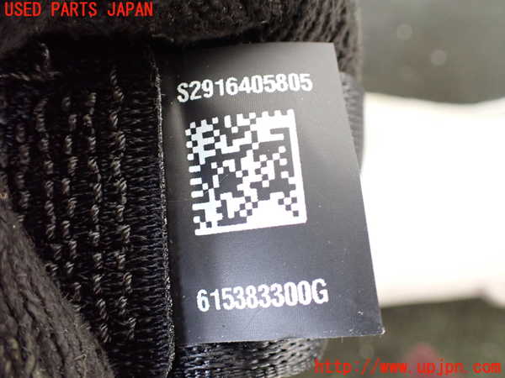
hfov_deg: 60.0
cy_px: 189
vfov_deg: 46.8
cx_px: 252
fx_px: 438
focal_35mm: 30
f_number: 2.3
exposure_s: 1/30
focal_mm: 5.4
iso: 800
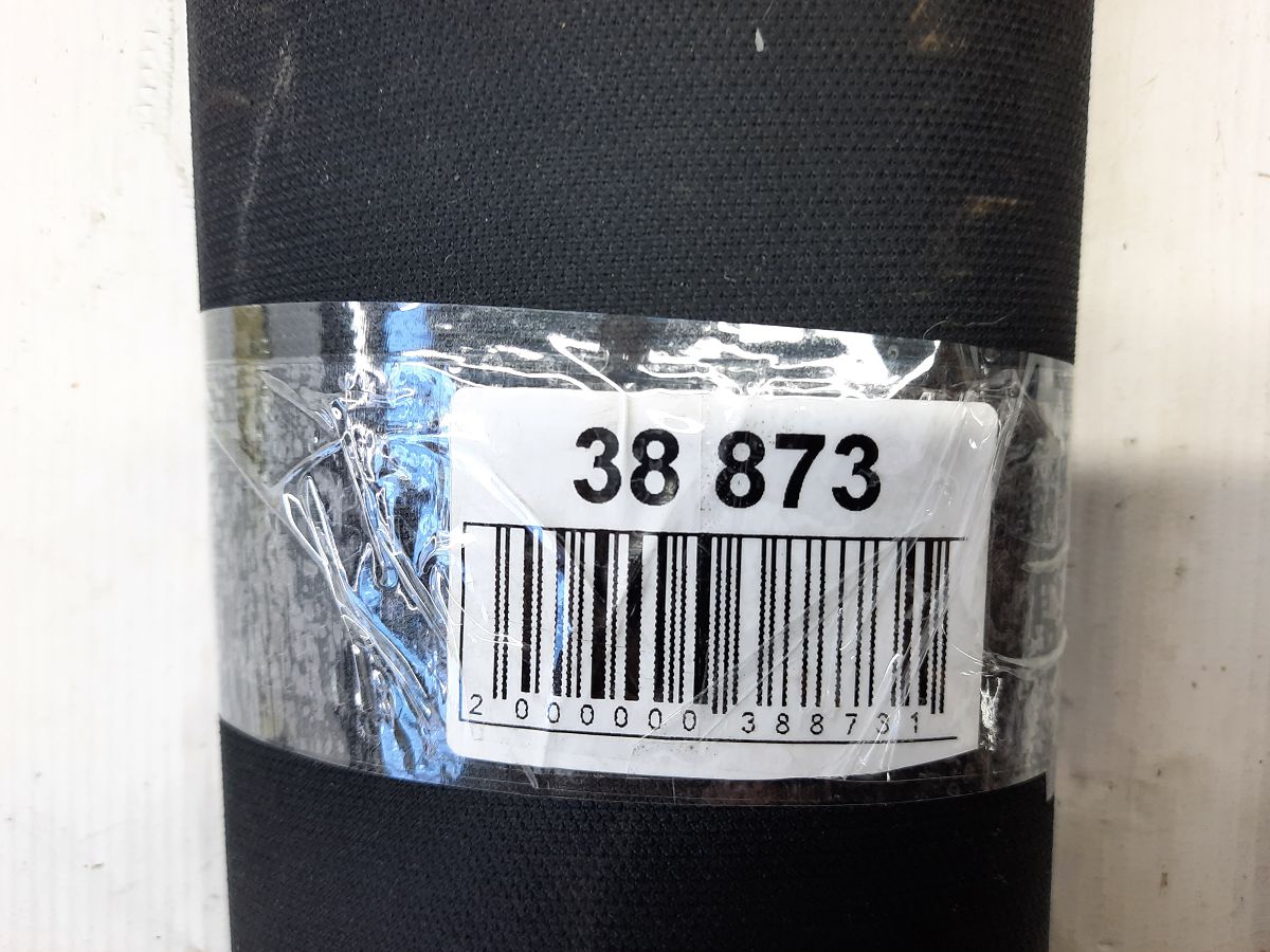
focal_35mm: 25
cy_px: 476
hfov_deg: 69.4
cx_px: 635
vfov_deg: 54.9
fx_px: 917
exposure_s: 1/50
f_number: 2
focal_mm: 4.6
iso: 100
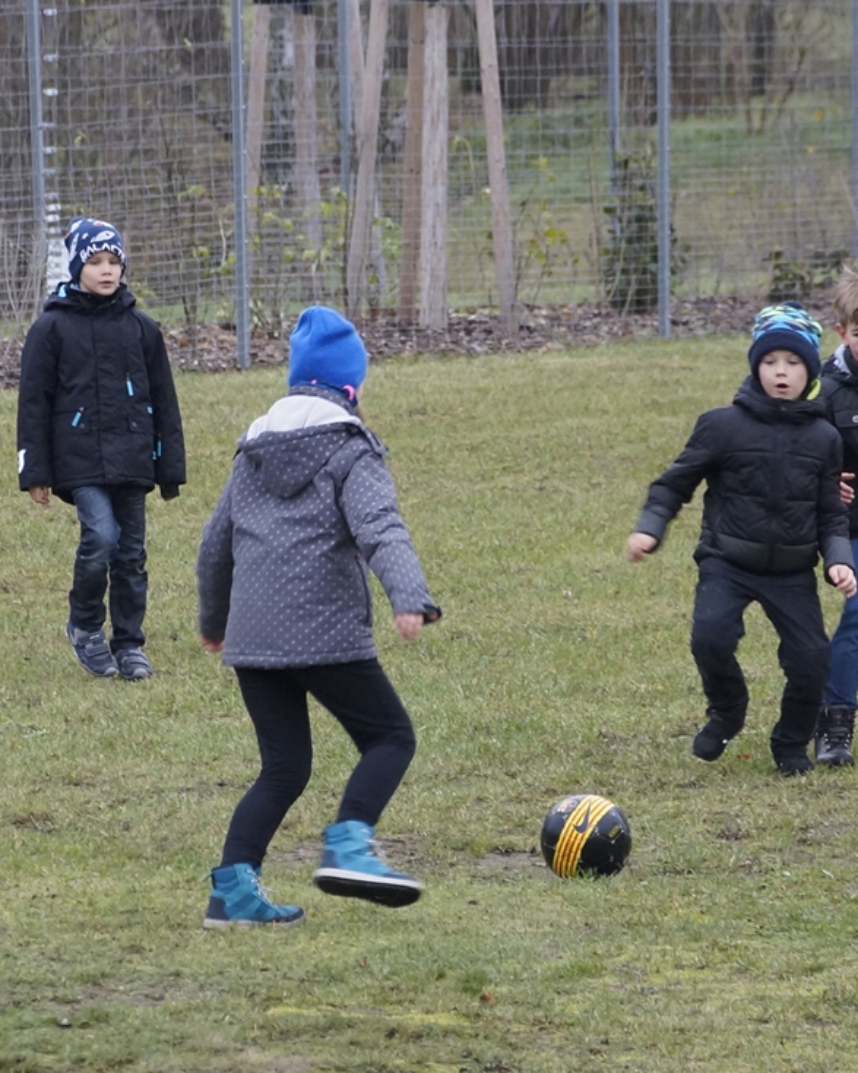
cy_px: 474
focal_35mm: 414
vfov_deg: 4.7
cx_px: 339
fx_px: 13145
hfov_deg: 3.7
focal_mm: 135
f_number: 6.3
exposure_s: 1/160
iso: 800
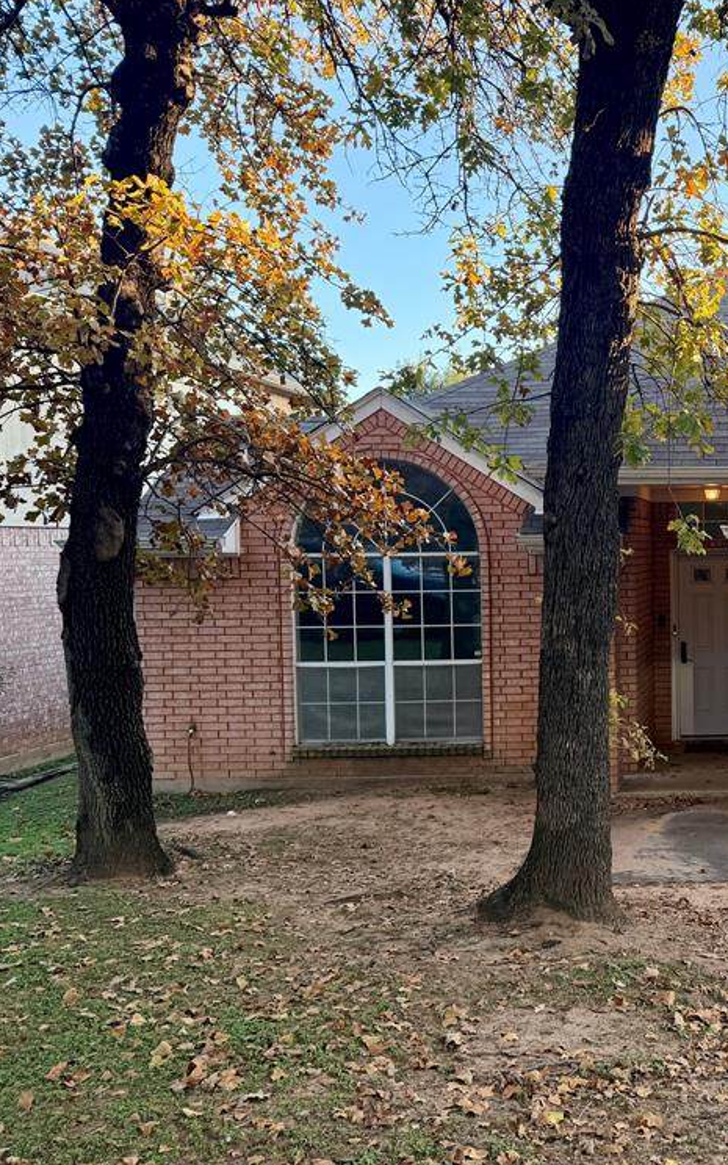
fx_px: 1111
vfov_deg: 55.3
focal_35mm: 35
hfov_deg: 32.5
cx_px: 772
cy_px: 565
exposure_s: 1/297
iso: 100
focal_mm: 6.76
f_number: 1.78
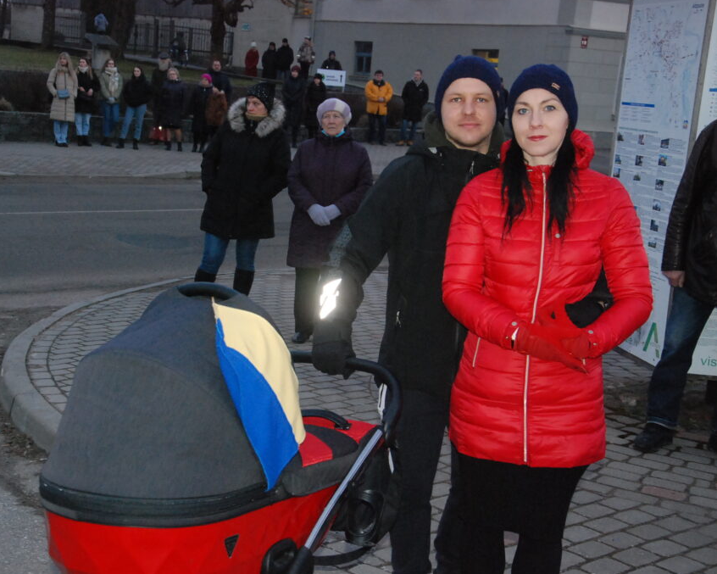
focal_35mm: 58
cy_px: 286
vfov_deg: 26.2
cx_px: 322
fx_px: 1231
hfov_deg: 32.5
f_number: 5.6
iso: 1600
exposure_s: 1/60
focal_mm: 34
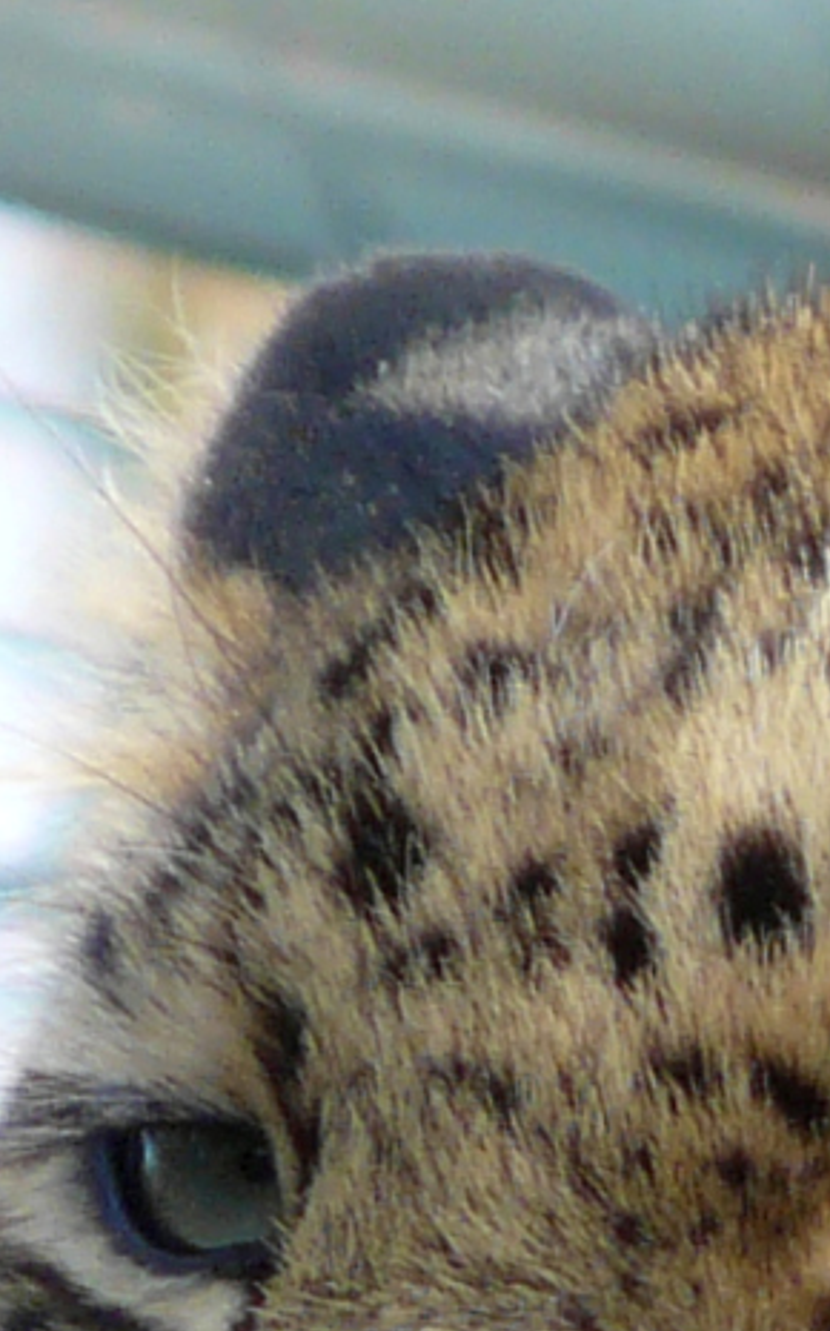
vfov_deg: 0.9
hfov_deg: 0.5
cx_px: 950
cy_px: 1746
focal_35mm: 2468
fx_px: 89461
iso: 100
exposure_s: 1/160
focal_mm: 81.6
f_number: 4.2
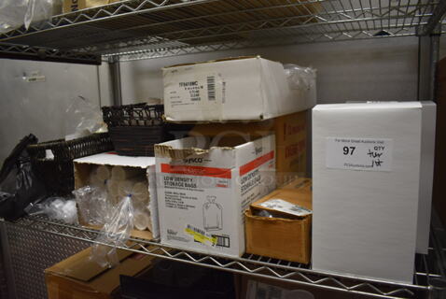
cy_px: 150
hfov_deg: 67.3
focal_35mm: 27
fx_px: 335
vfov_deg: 48.1
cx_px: 223
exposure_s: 1/125
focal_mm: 18
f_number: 3.5
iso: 1100
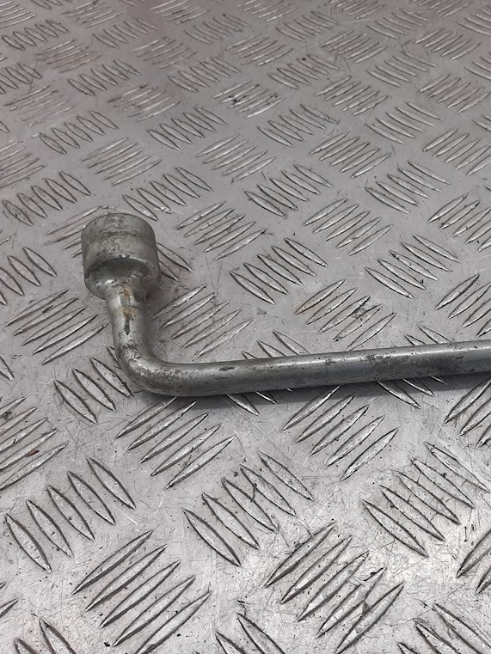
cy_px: 325
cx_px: 432
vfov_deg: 52.6
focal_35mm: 35
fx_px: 662
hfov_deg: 38.2
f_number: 1.7
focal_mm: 3.93
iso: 40
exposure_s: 1/200
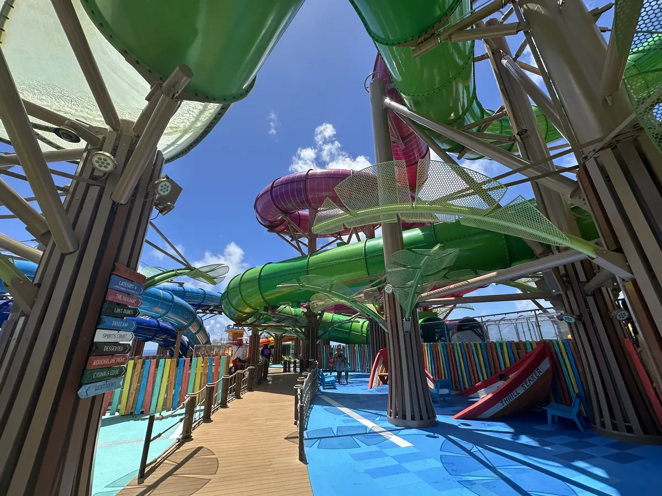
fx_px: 268
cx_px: 331
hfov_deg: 102.1
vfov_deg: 85.7
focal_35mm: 14
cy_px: 248
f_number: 2.2
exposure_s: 1/1575
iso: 50
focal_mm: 2.22
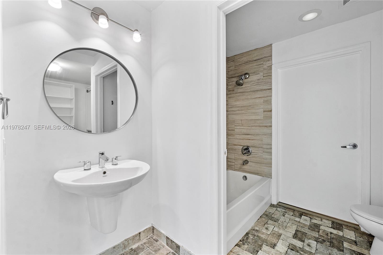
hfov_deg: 100.4
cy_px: 128
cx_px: 192
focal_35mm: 15
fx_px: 160
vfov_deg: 77.3
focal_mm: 10
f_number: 11
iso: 160
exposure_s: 1/6
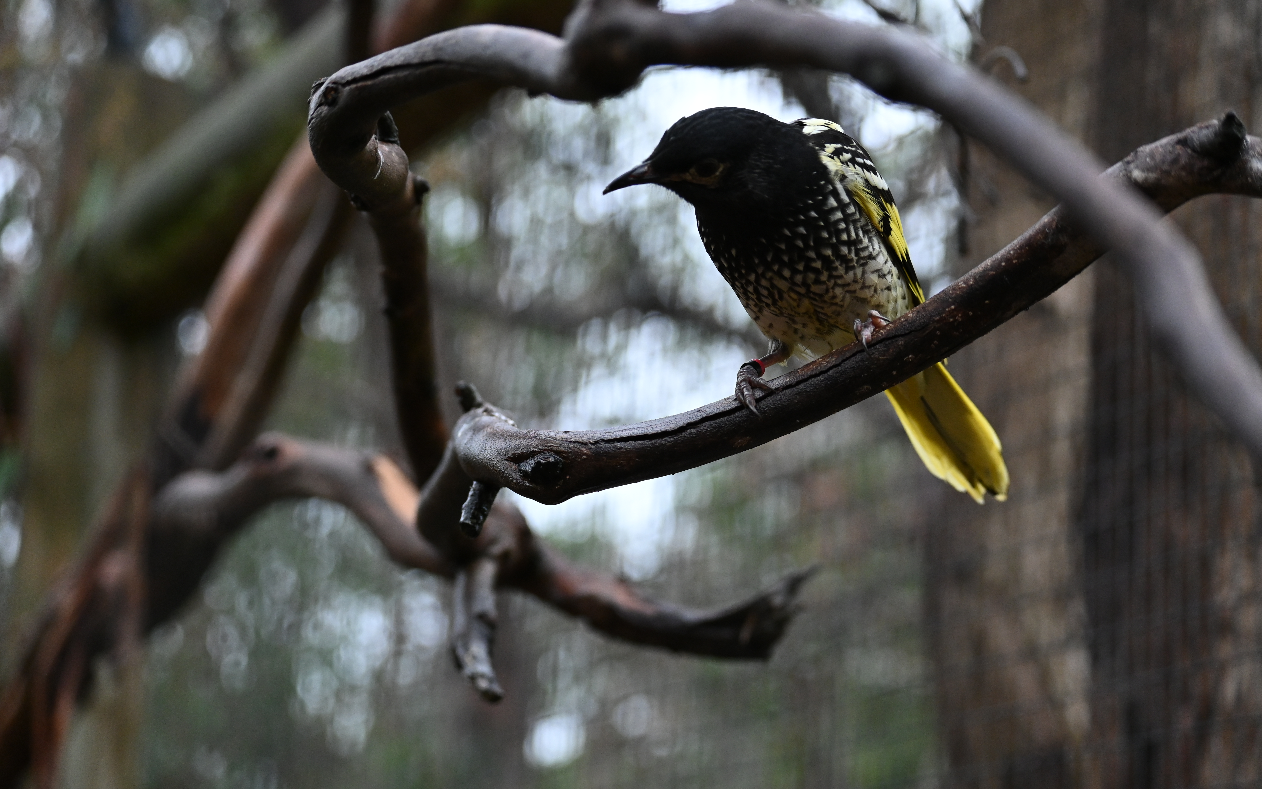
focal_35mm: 77
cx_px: 628
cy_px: 374
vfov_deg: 16.9
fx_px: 2648
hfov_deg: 26.8
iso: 1100
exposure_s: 1/1000
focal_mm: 50
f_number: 4.5
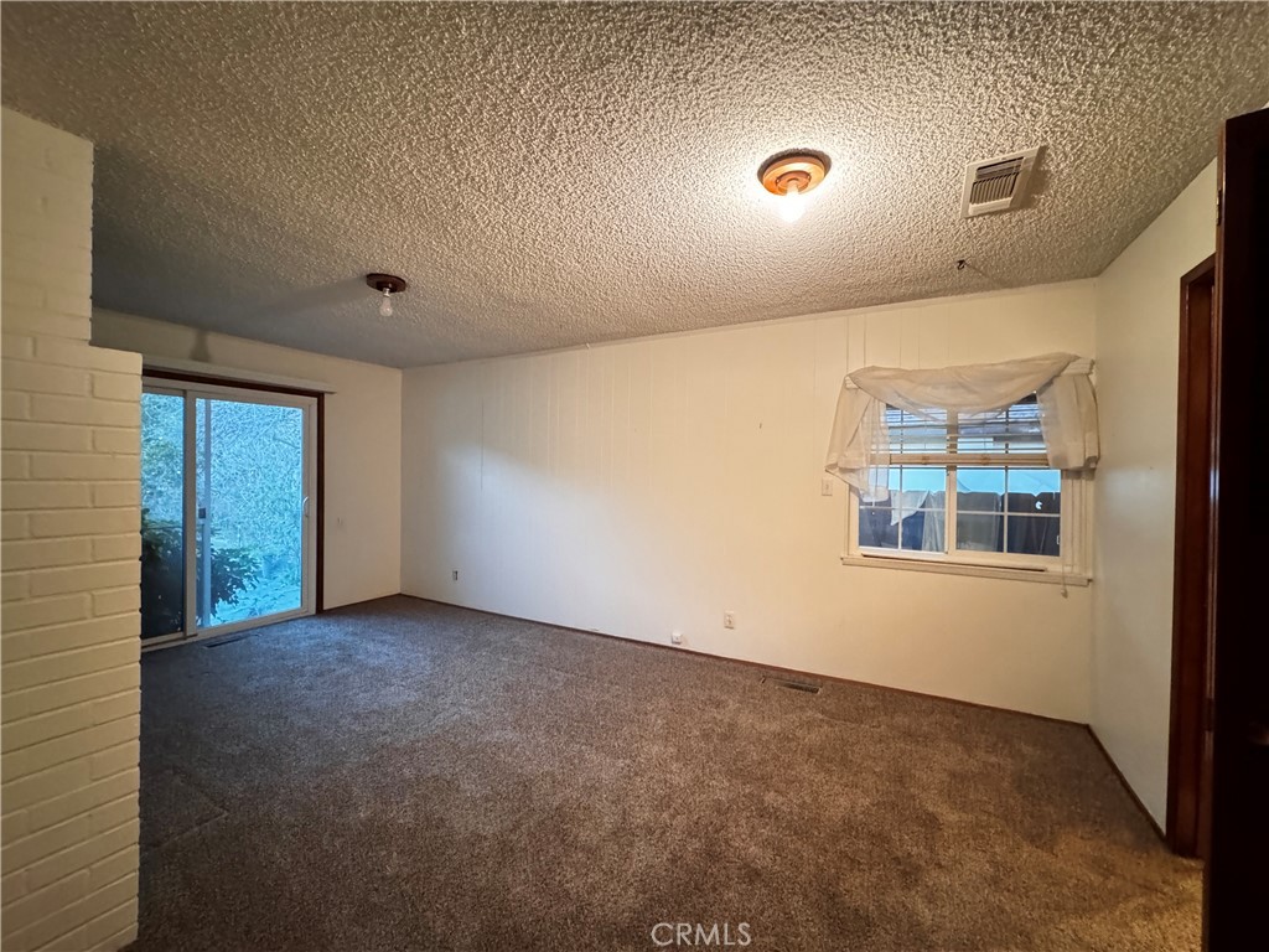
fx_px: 513
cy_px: 476
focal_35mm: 14
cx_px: 634
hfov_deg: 102.1
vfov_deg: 85.7
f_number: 2.2
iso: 1250
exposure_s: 1/40
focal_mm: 2.22
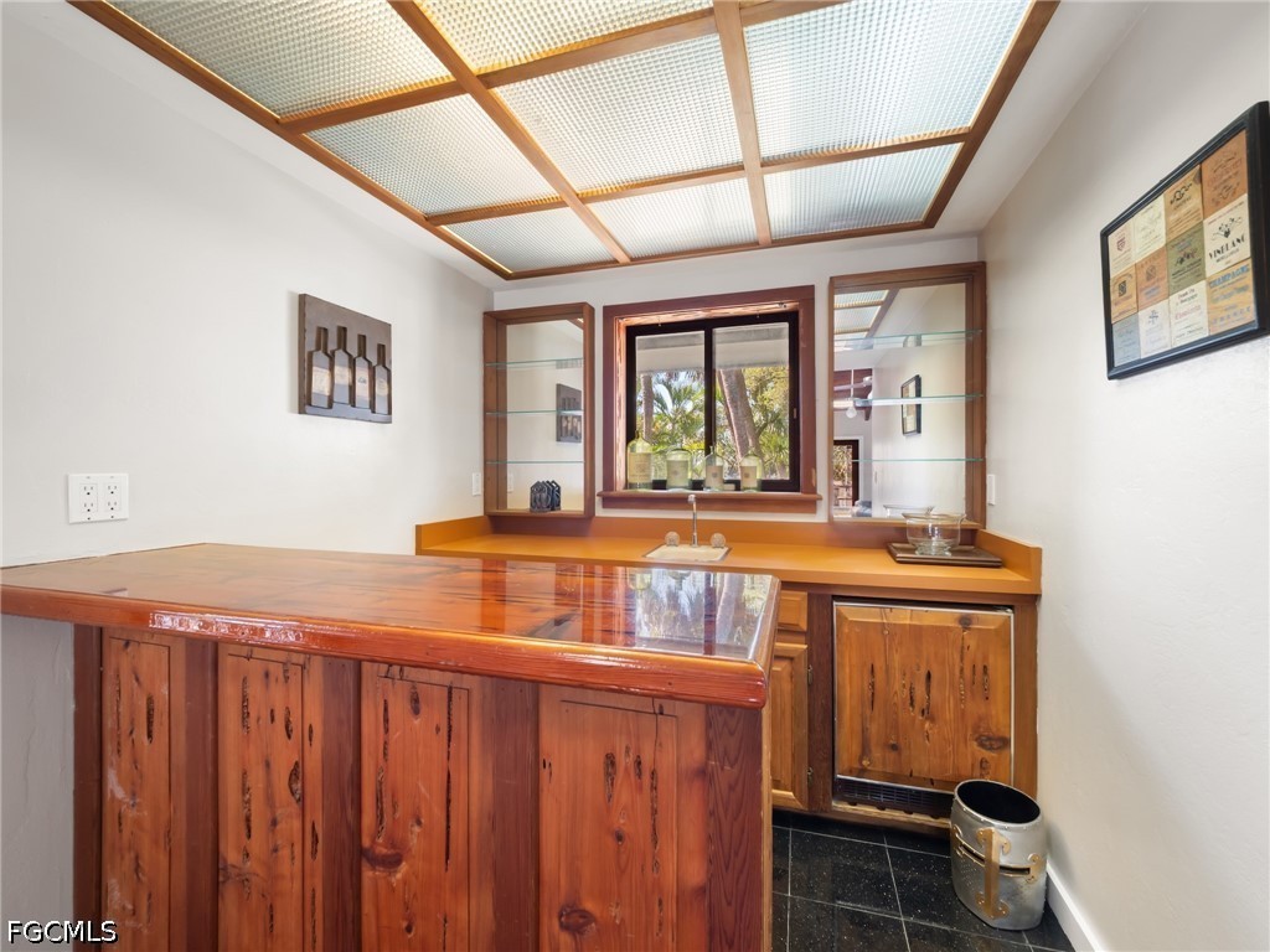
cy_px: 476
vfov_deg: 85.7
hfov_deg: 102.1
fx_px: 514
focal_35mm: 14
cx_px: 635
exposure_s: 1.3
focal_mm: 7
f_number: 7.1
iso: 200
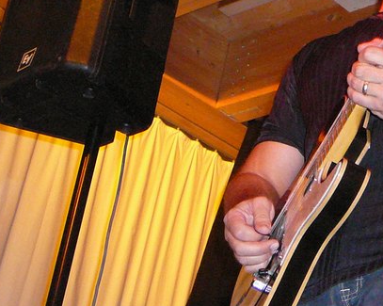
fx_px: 1223
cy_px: 97
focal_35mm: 108
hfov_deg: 17.5
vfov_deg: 14.2
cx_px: 366
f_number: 3.2
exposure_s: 1/30
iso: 400
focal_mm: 6.7
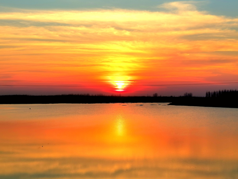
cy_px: 90
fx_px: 419
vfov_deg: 24.0
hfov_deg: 31.7
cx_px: 119
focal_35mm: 61
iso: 50
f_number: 1.8
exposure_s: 1/501
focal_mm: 5.58
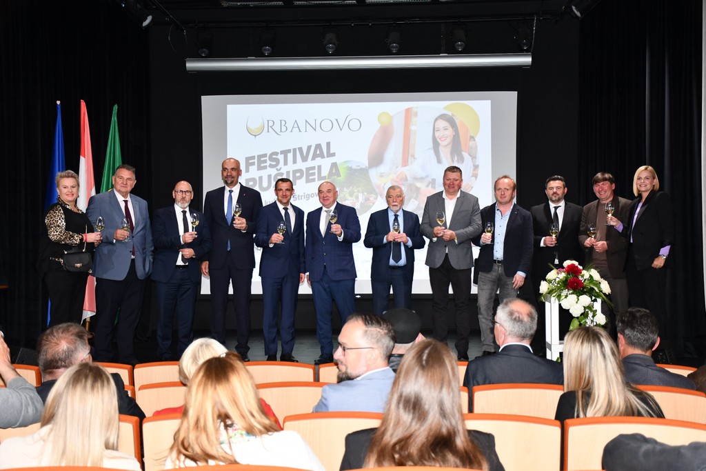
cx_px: 353
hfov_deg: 41.1
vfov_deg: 28.1
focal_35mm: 48
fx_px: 941
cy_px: 236
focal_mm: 32
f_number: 4
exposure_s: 1/60
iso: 800
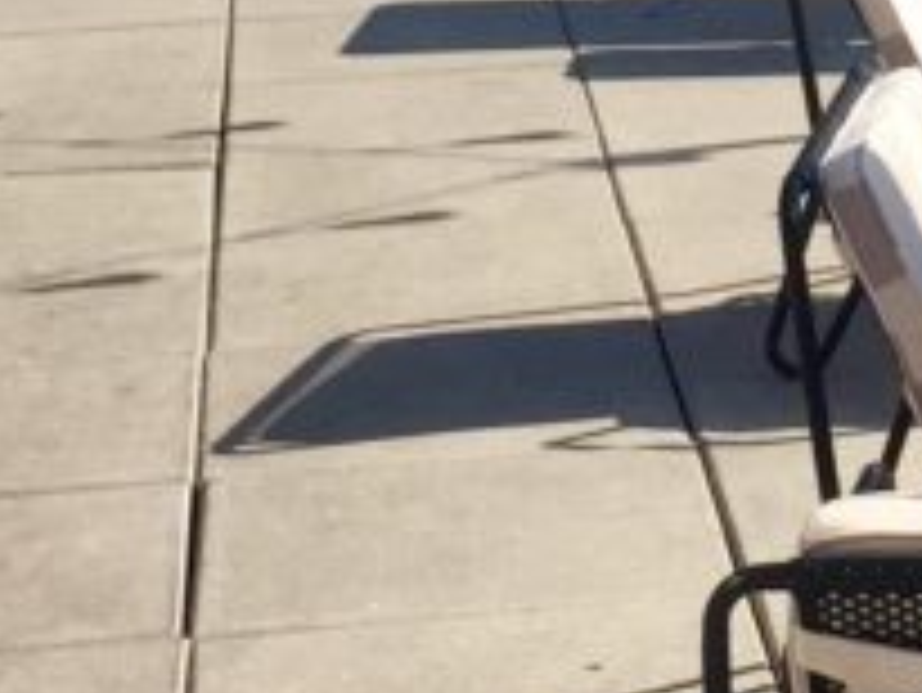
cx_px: 1169
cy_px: -612
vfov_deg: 8.4
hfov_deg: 11.3
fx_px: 4531
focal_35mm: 170
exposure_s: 1/2198
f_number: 2.2
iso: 32
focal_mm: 4.15
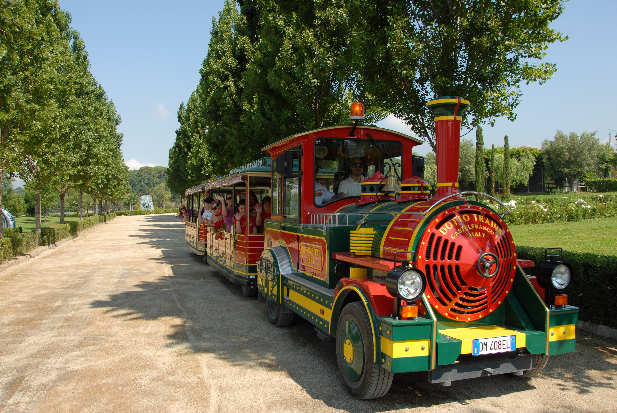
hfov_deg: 61.9
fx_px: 515
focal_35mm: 30
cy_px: 206
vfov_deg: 43.7
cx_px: 308
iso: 100
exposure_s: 1/160
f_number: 6.3
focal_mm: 20
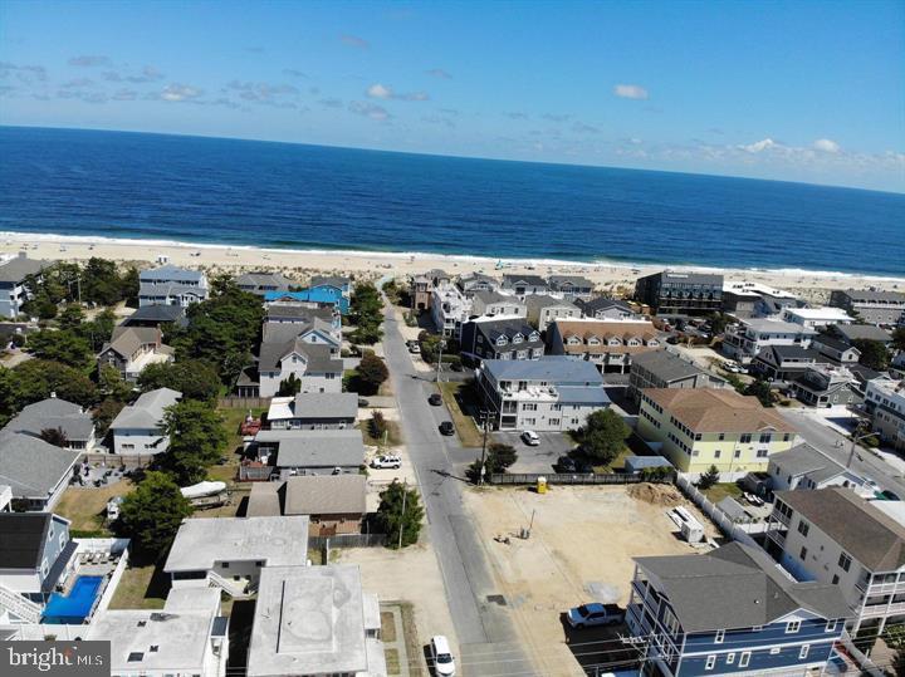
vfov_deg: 56.8
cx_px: 452
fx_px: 627
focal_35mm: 24
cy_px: 338
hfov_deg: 71.6
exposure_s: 1/1425
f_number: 2.8
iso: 106
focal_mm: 4.5
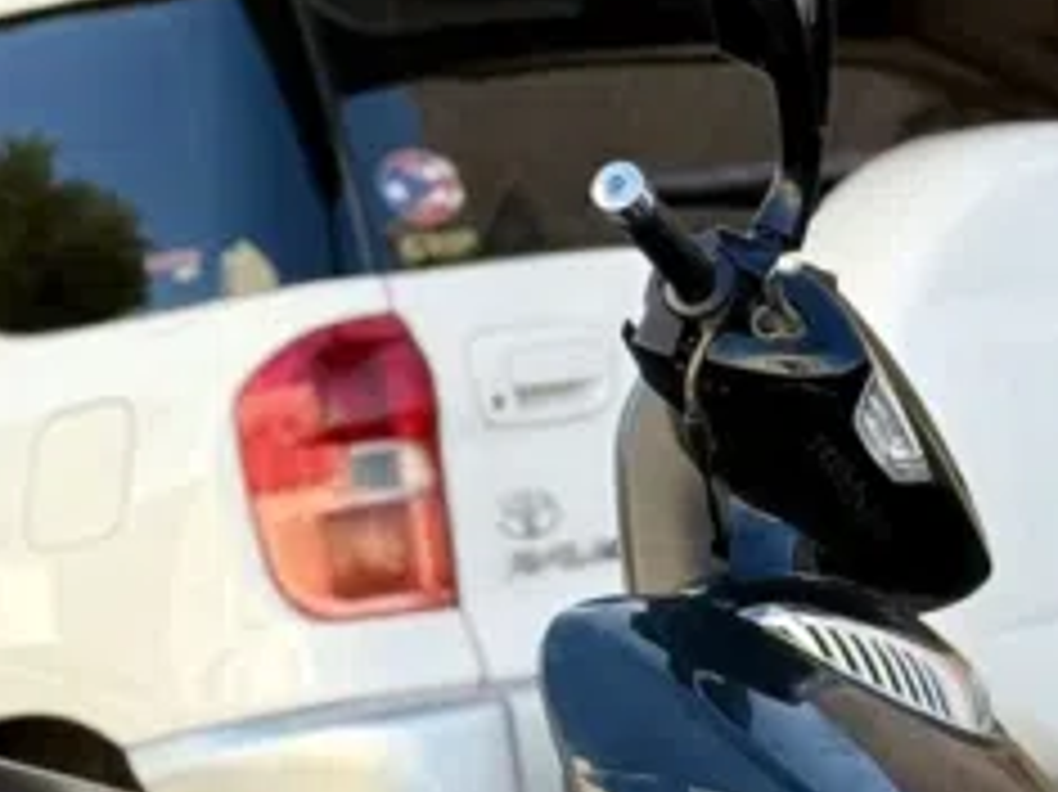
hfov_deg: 15.1
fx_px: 4002
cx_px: 423
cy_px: 576
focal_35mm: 131
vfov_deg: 11.3
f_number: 1.78
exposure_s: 1/1149
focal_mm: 6.76
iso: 64
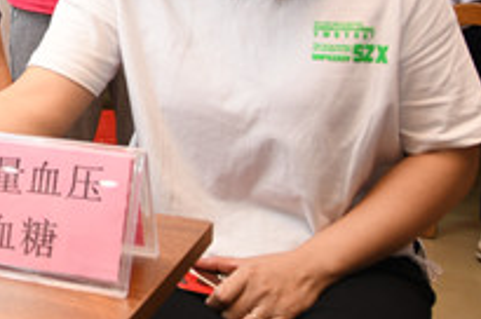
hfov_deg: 23.4
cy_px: -69
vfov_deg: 16.5
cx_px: -108
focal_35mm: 79
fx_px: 1054
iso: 320
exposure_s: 1/125
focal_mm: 18
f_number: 3.5
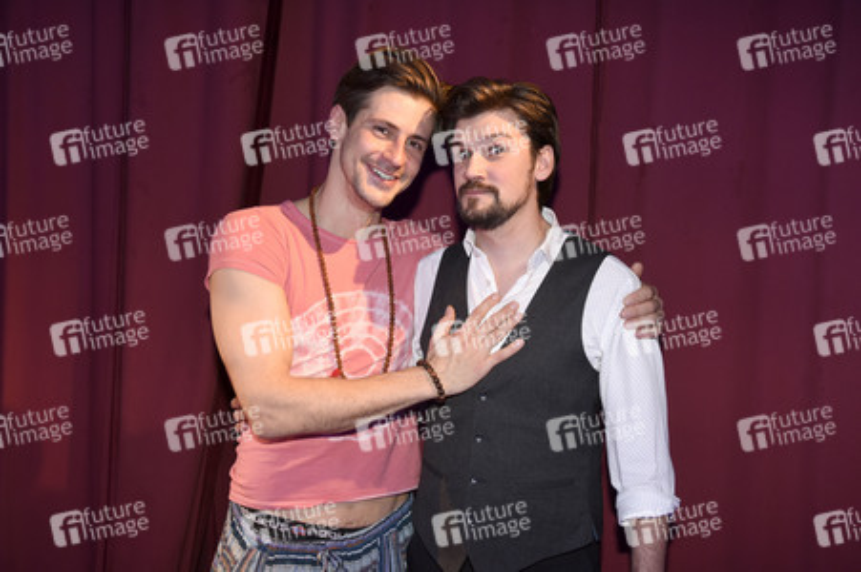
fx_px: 1052
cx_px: 430
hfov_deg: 44.5
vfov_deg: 30.5
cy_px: 286
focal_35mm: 44
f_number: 6.3
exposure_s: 1/60
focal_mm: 44
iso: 1250
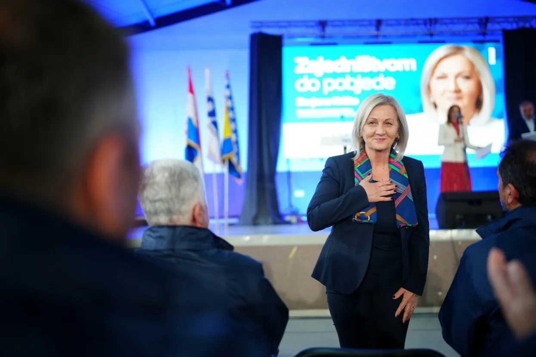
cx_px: 268
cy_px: 178
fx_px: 521
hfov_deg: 54.4
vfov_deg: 37.9
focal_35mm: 35
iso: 500
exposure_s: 1/200
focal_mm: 35
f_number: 1.2
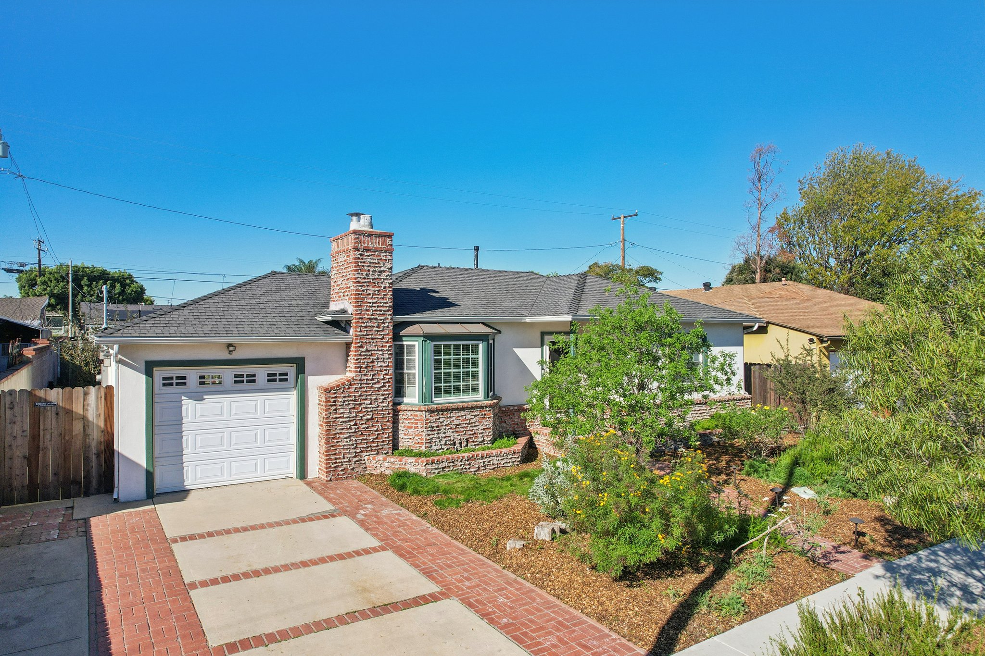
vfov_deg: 57.2
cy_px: 328
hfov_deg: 78.6
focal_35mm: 22
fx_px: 602
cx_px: 492
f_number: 2.8
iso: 120
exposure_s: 1/2000
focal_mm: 8.4
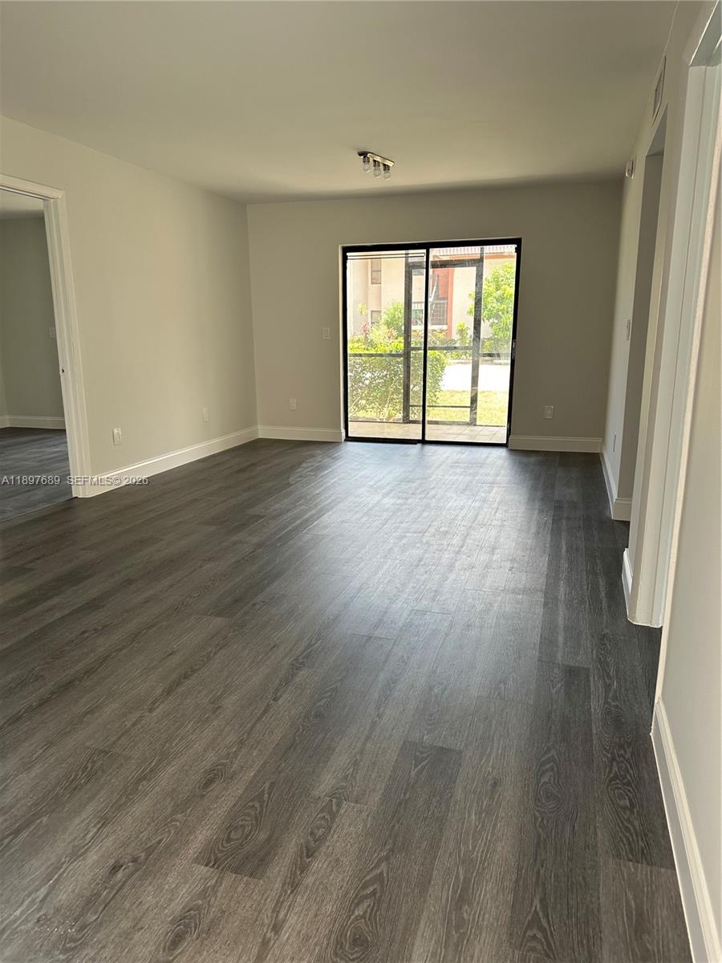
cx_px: 361
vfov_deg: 71.6
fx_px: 667
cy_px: 482
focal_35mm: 24
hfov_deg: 56.8
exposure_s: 1/121
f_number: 1.78
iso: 80
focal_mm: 6.86
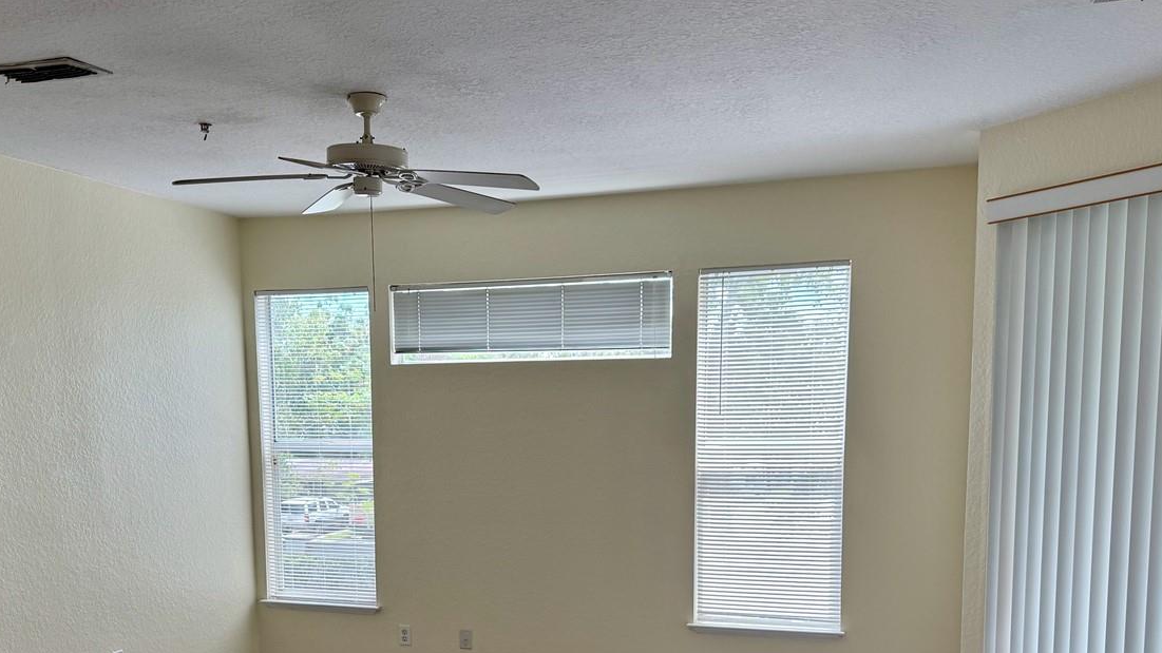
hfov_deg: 52.7
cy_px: 563
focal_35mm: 38
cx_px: 511
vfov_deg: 30.1
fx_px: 1171
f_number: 1.78
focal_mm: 6.76
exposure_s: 1/284
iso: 80
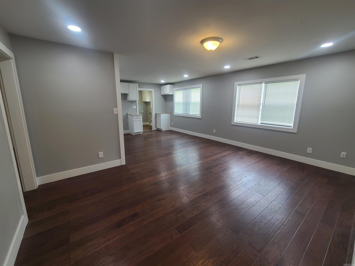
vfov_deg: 89.9
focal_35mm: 13
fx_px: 133
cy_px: 133
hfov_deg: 106.2
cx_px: 178
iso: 100
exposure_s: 1/60
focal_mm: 2.2
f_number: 2.2
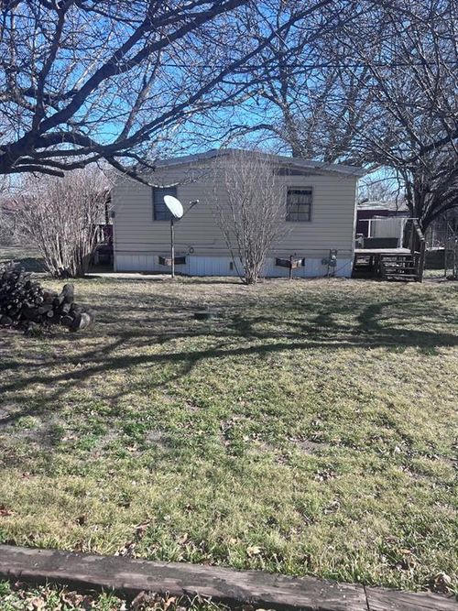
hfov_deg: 53.0
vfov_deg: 67.3
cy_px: 306
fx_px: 459
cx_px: 229
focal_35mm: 26
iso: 50
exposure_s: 1/1575
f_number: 1.5
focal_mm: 5.7
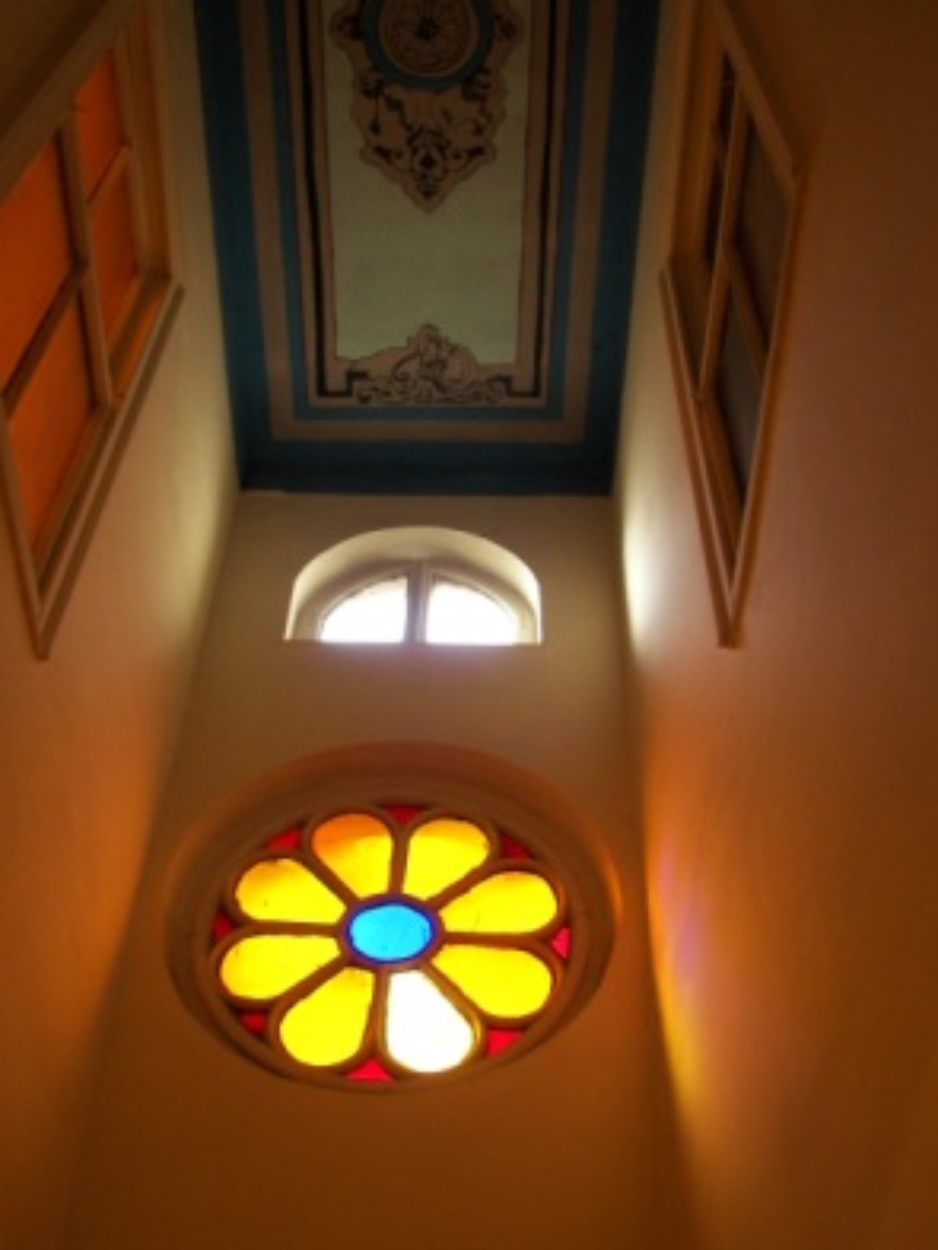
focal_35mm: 41
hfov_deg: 35.1
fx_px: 1481
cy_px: 652
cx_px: 436
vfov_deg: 45.7
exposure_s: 1/5.9
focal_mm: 6
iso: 100
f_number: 2.8
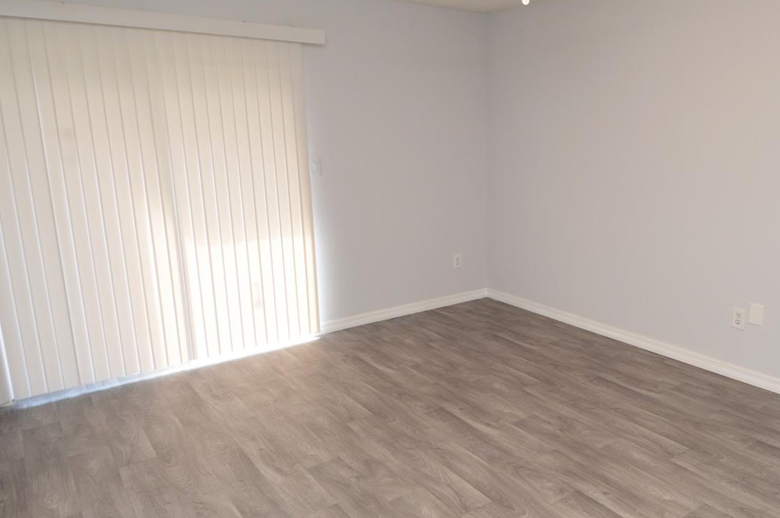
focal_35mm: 26
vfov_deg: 49.4
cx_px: 470
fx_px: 563
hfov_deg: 68.7
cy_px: 266
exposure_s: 1/100
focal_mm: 12
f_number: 5
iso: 400
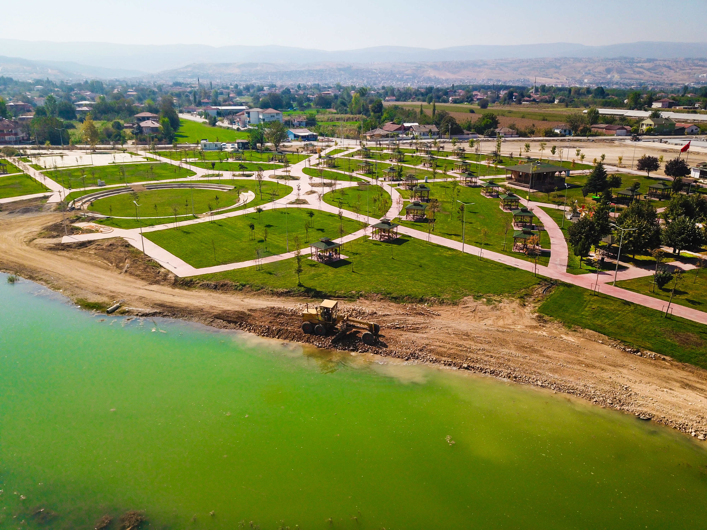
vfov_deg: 53.1
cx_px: 354
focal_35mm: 26
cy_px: 265
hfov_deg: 67.3
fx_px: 531
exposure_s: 1/2008
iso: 100
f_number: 2.2
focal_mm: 4.73
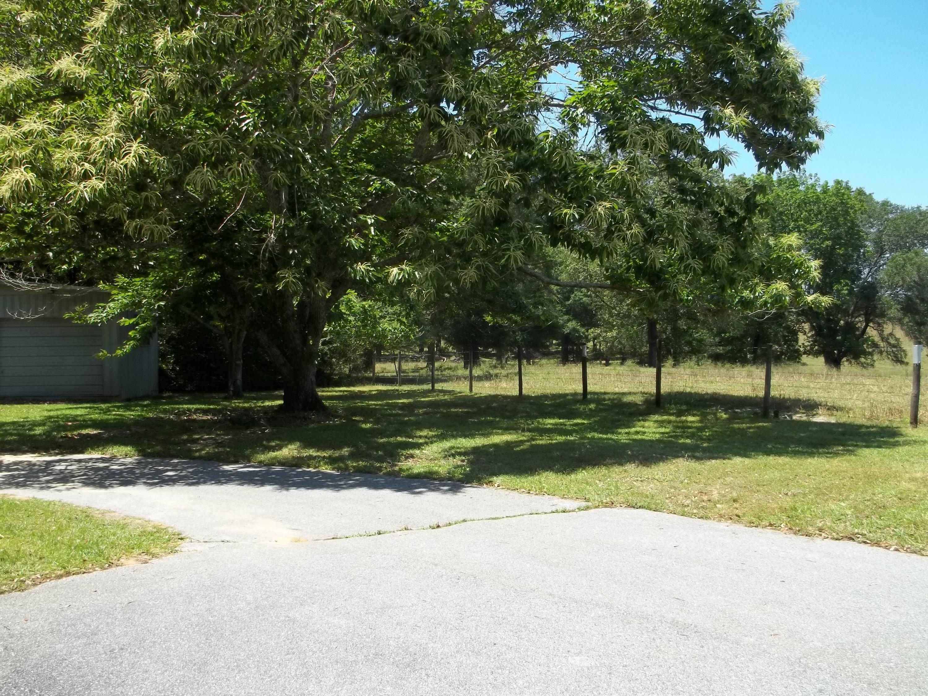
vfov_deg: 42.9
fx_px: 885
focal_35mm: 33
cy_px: 348
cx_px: 464
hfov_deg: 55.4
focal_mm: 5.9
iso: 64
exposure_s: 1/400
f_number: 3.3
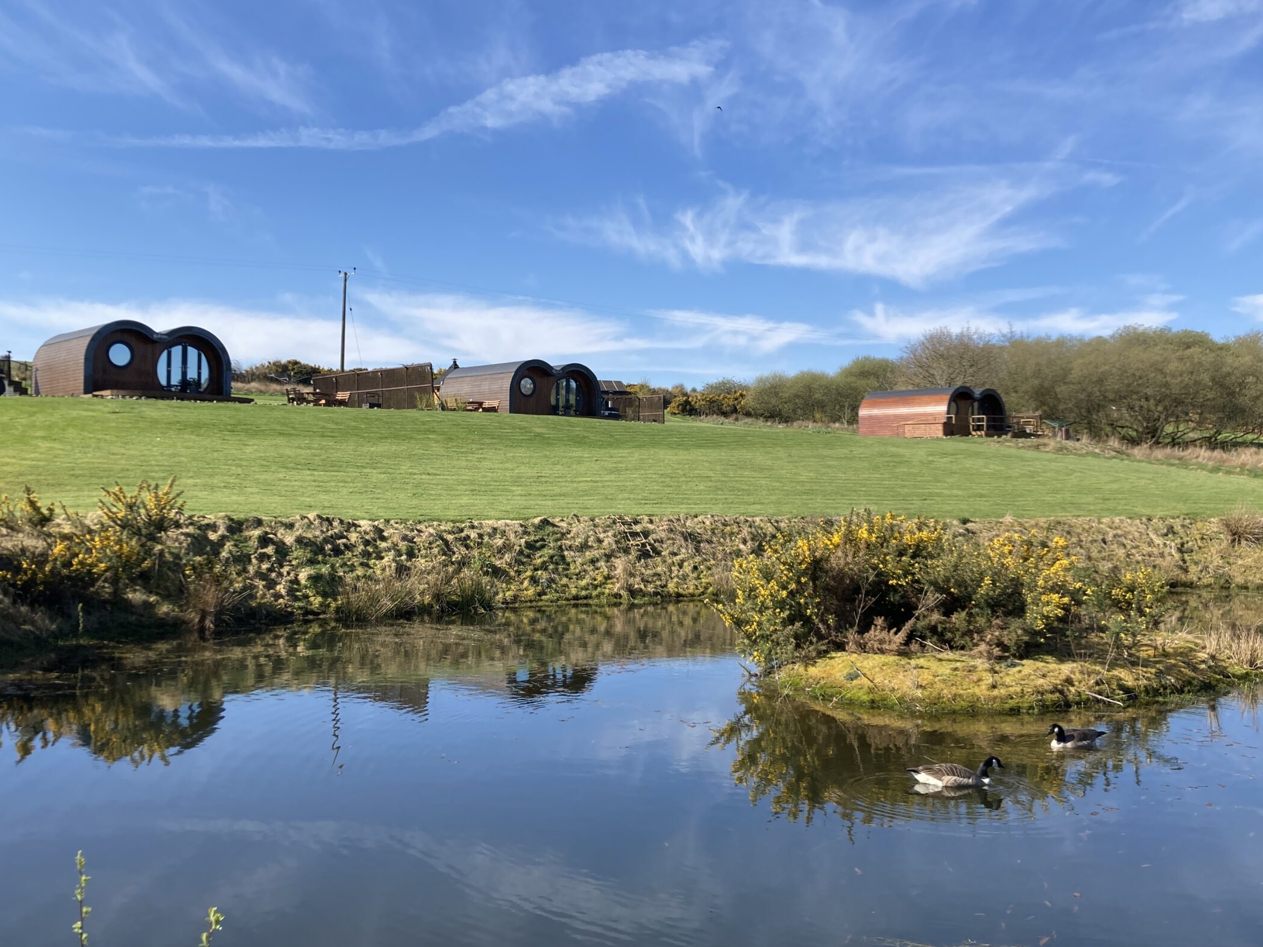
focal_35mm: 34
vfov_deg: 41.8
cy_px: 446
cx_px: 567
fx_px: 1241
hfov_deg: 53.9
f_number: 1.8
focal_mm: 3.99
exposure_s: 1/1715
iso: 20
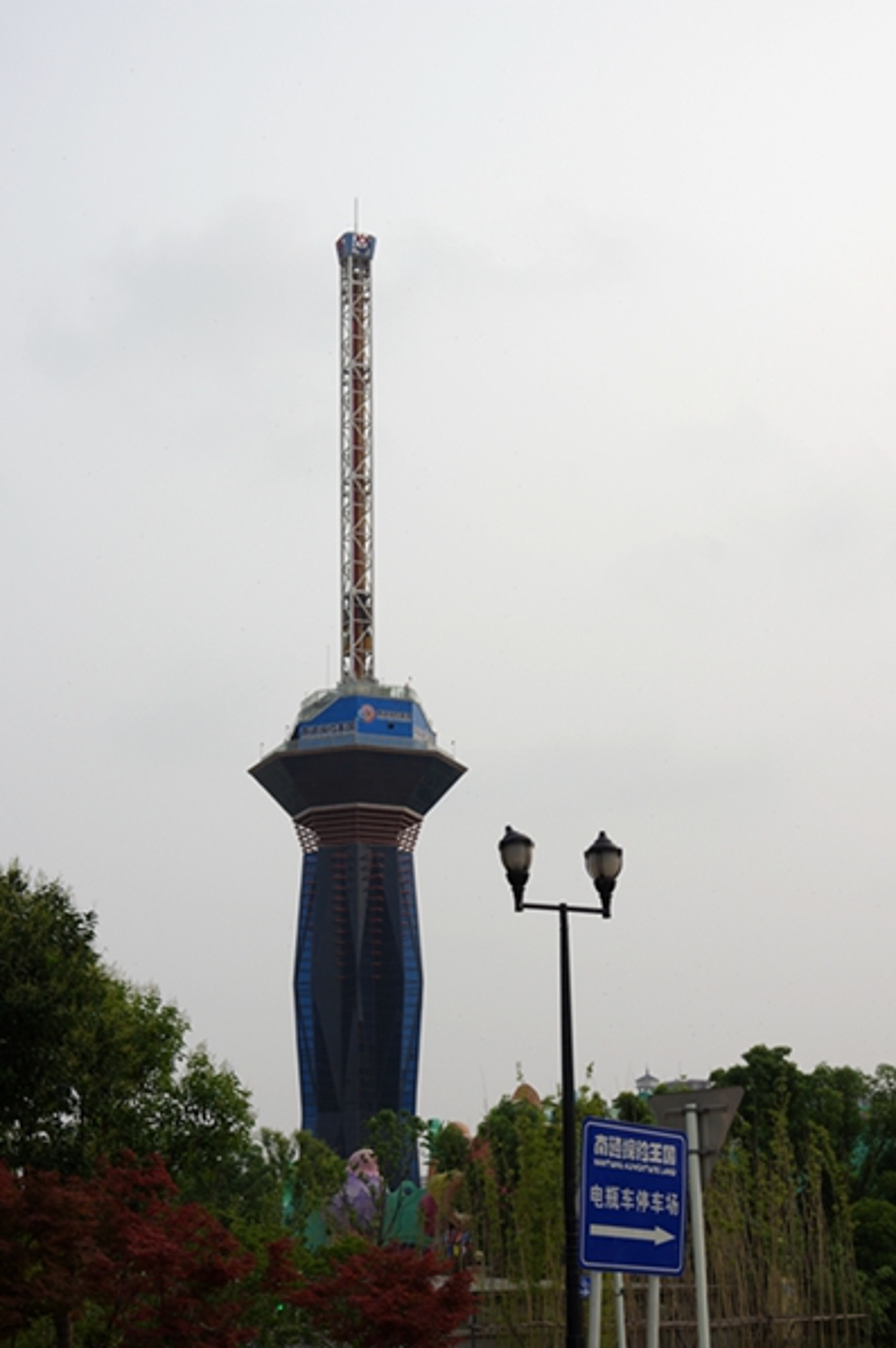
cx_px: 448
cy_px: 674
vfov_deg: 36.9
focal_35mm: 54
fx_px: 2019
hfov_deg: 25.0
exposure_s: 1/250
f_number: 9
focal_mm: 36
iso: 100
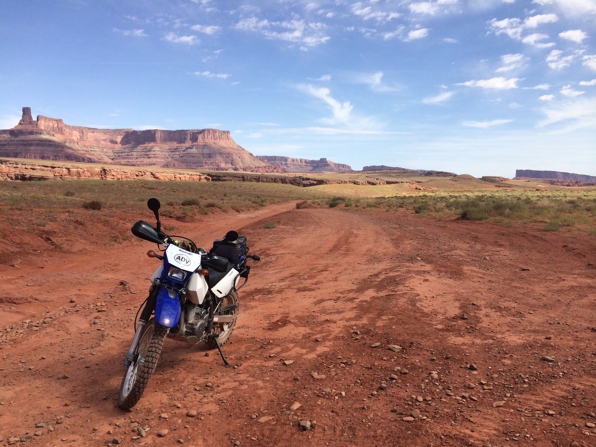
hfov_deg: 60.0
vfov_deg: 46.8
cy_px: 224
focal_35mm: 30
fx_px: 517
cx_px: 298
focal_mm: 4.12
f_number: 2.2
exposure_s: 1/1953
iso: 40
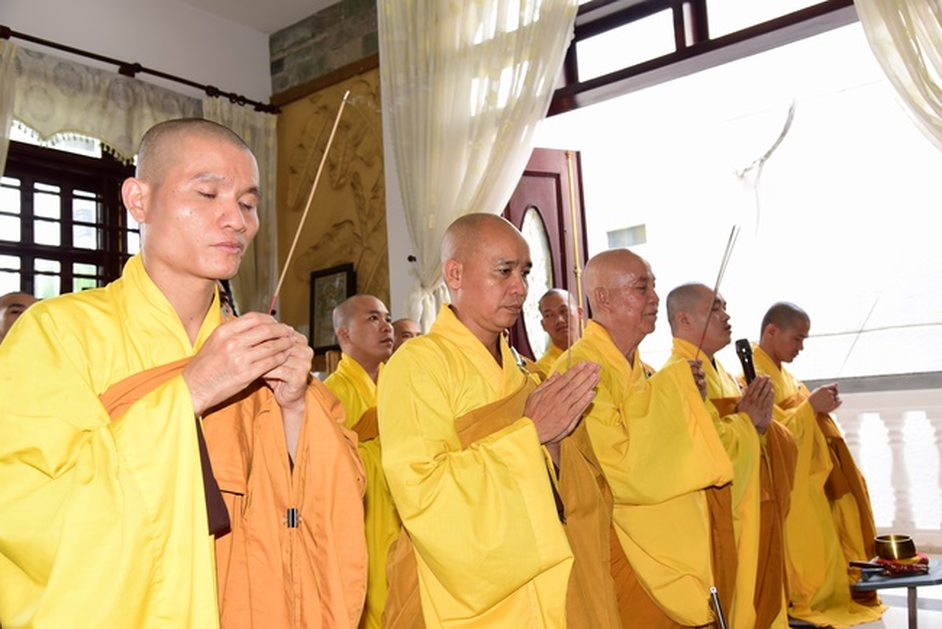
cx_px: 471
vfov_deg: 38.9
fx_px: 890
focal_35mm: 34
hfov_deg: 55.8
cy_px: 314
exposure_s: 1/80
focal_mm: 34
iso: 640
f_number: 5.6
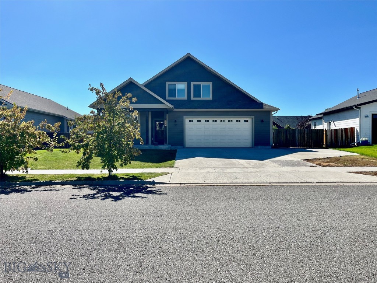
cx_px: 188
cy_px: 142
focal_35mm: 26
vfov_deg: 53.1
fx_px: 283
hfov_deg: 67.3
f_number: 1.6
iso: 50
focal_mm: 5.1
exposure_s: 1/4854
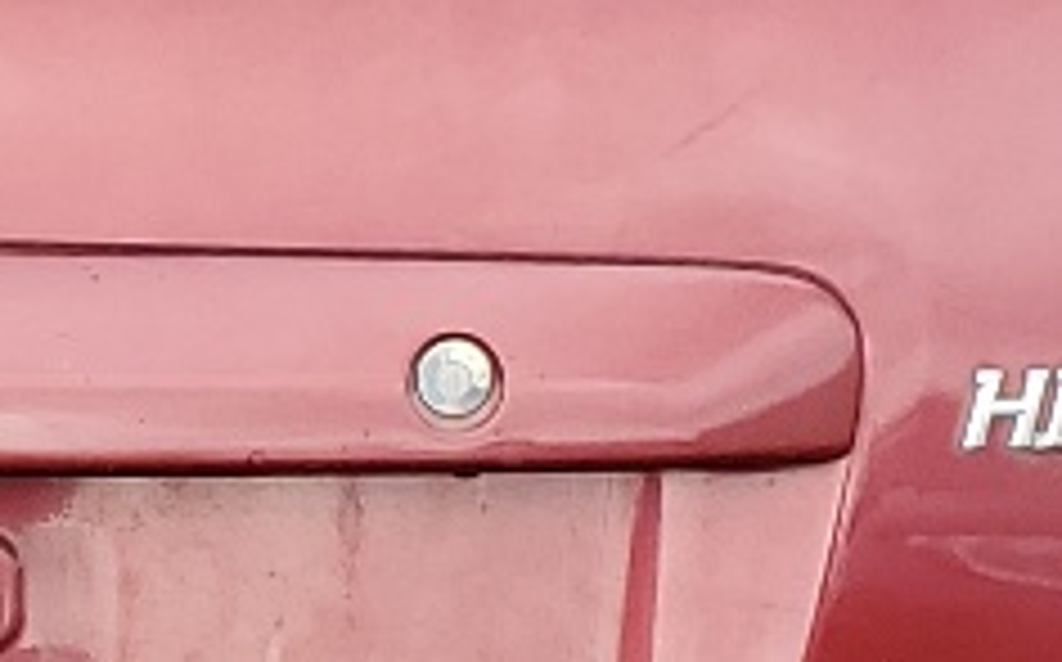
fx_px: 5407
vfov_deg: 7.0
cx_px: -212
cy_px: 464
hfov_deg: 11.0
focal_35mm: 187
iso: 50
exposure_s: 1/222
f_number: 1.5
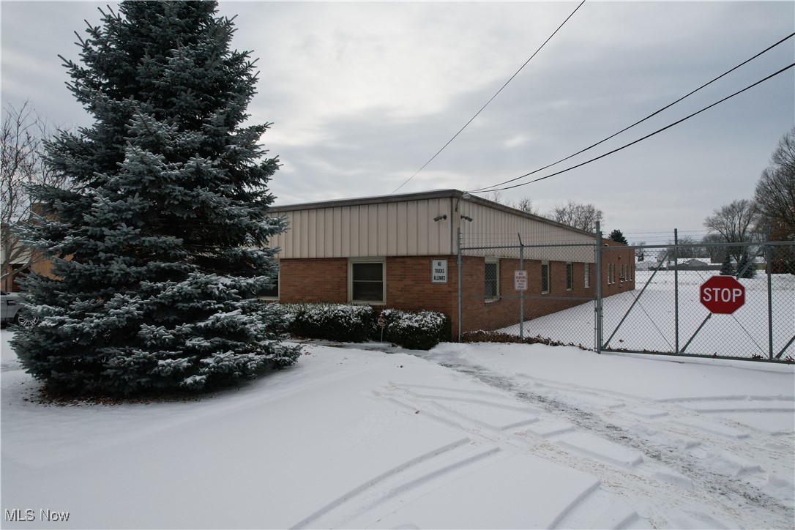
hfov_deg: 78.6
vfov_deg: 57.2
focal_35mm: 22
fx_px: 486
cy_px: 265
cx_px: 398
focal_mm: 8.38
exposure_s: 1/4000
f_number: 2.8
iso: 130
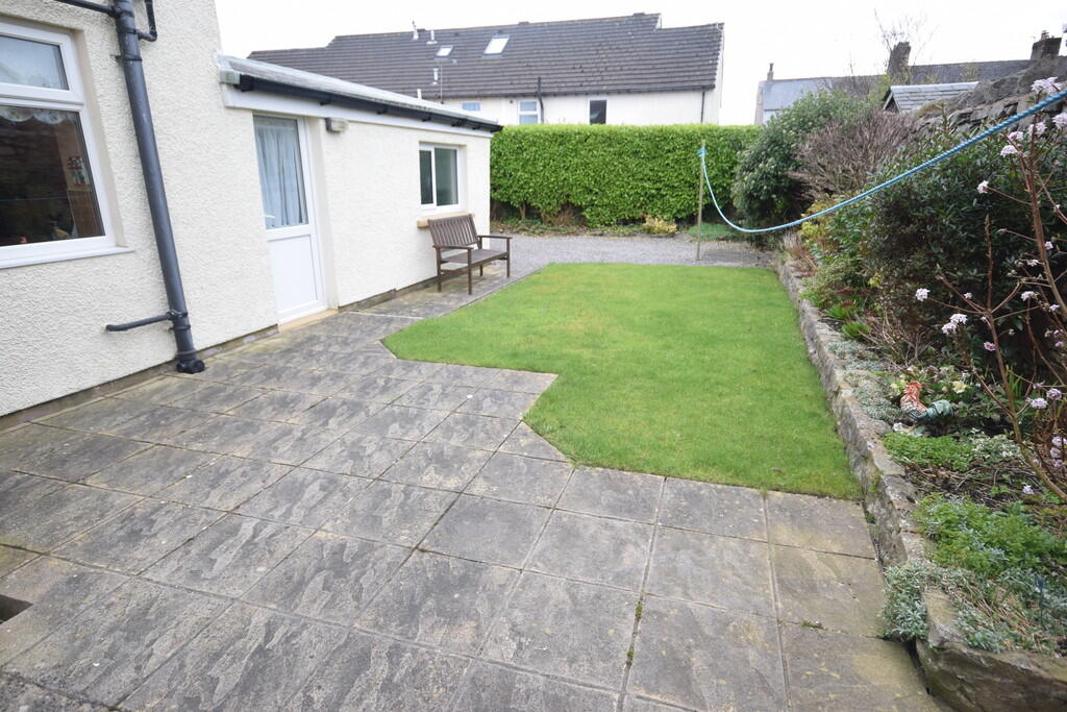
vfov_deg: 59.5
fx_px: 622
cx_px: 534
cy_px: 356
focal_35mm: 21
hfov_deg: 81.2
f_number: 7.1
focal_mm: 14
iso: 400
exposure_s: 1/200
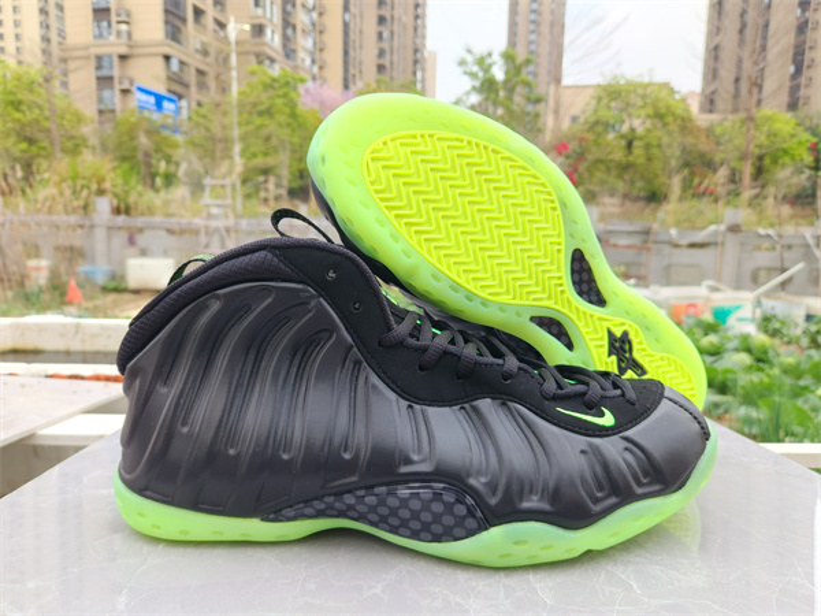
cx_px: 410
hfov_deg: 73.9
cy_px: 308
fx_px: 545
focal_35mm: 23
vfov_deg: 58.9
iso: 40
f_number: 1.8
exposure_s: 1/50
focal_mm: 5.4
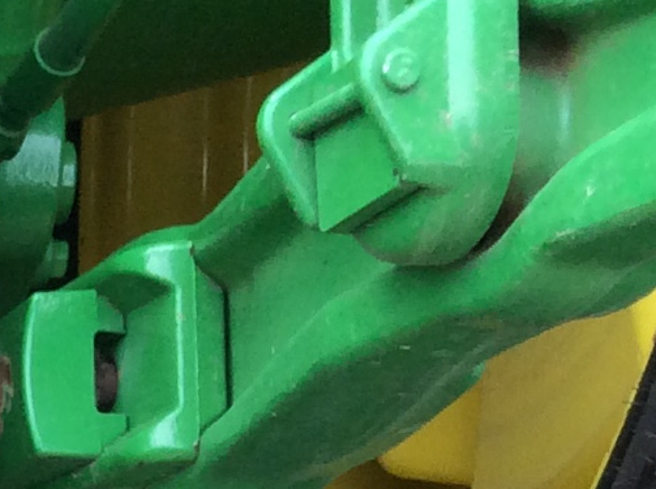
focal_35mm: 165
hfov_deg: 10.7
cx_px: -788
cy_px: 1188
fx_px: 3120
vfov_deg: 8.2
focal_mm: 3.3
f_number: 2.4
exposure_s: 1/194
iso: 32
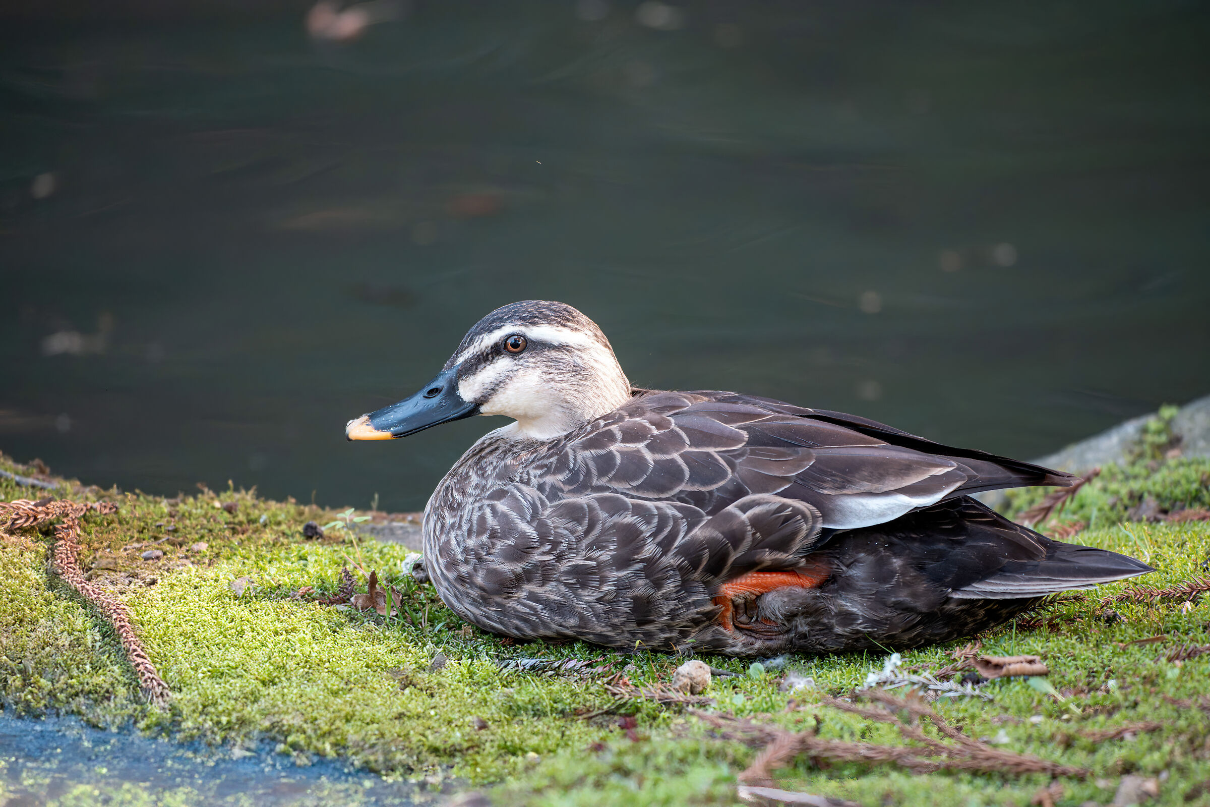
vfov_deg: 1.7
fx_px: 26887
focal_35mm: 800
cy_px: 404
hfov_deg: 2.6
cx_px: 605
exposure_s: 1/500
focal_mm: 800
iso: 8000
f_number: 8
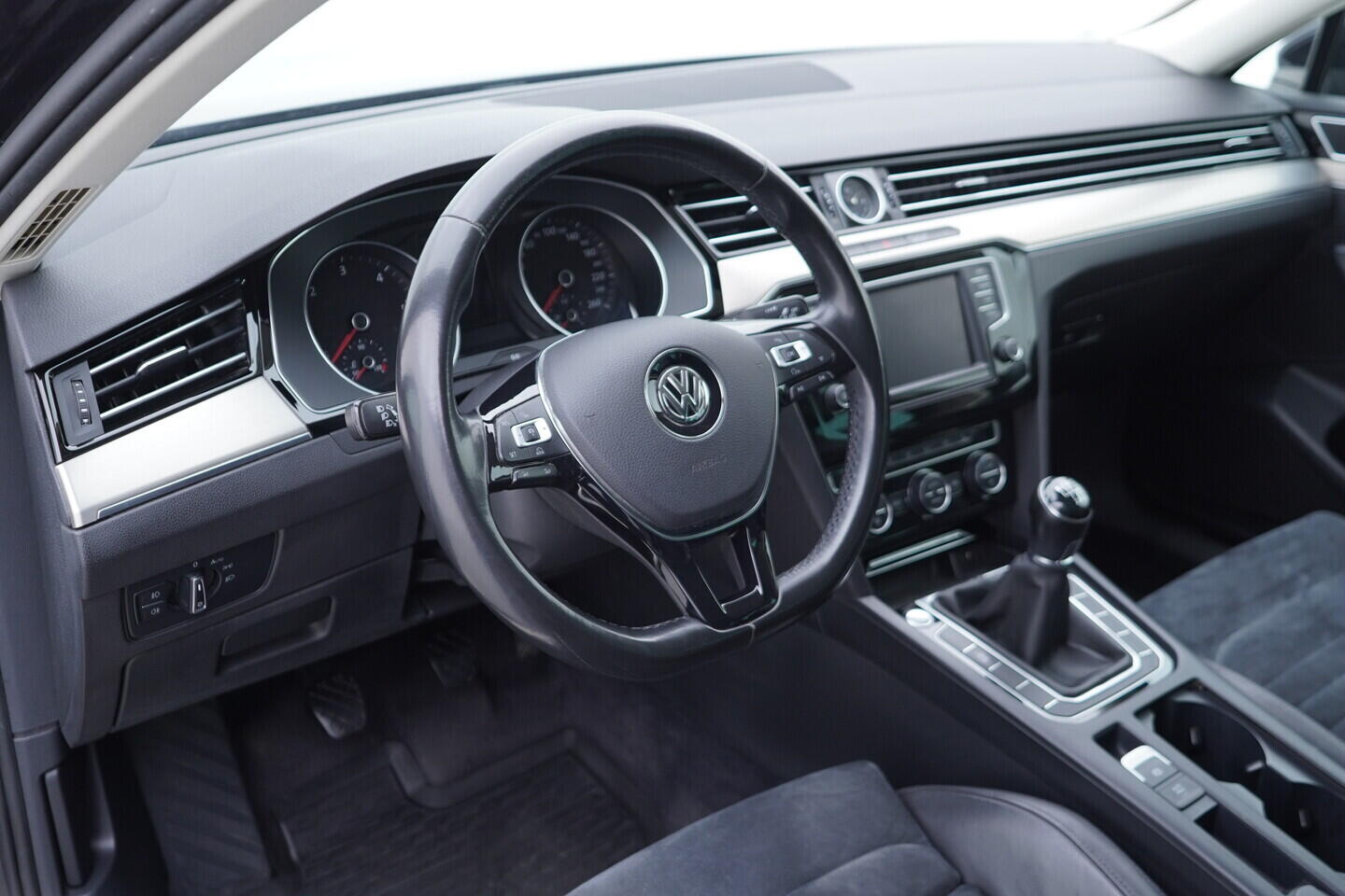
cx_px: 672
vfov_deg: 36.9
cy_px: 448
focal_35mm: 36
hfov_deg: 53.1
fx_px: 1345
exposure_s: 1/40
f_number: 2.8
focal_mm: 24
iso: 250
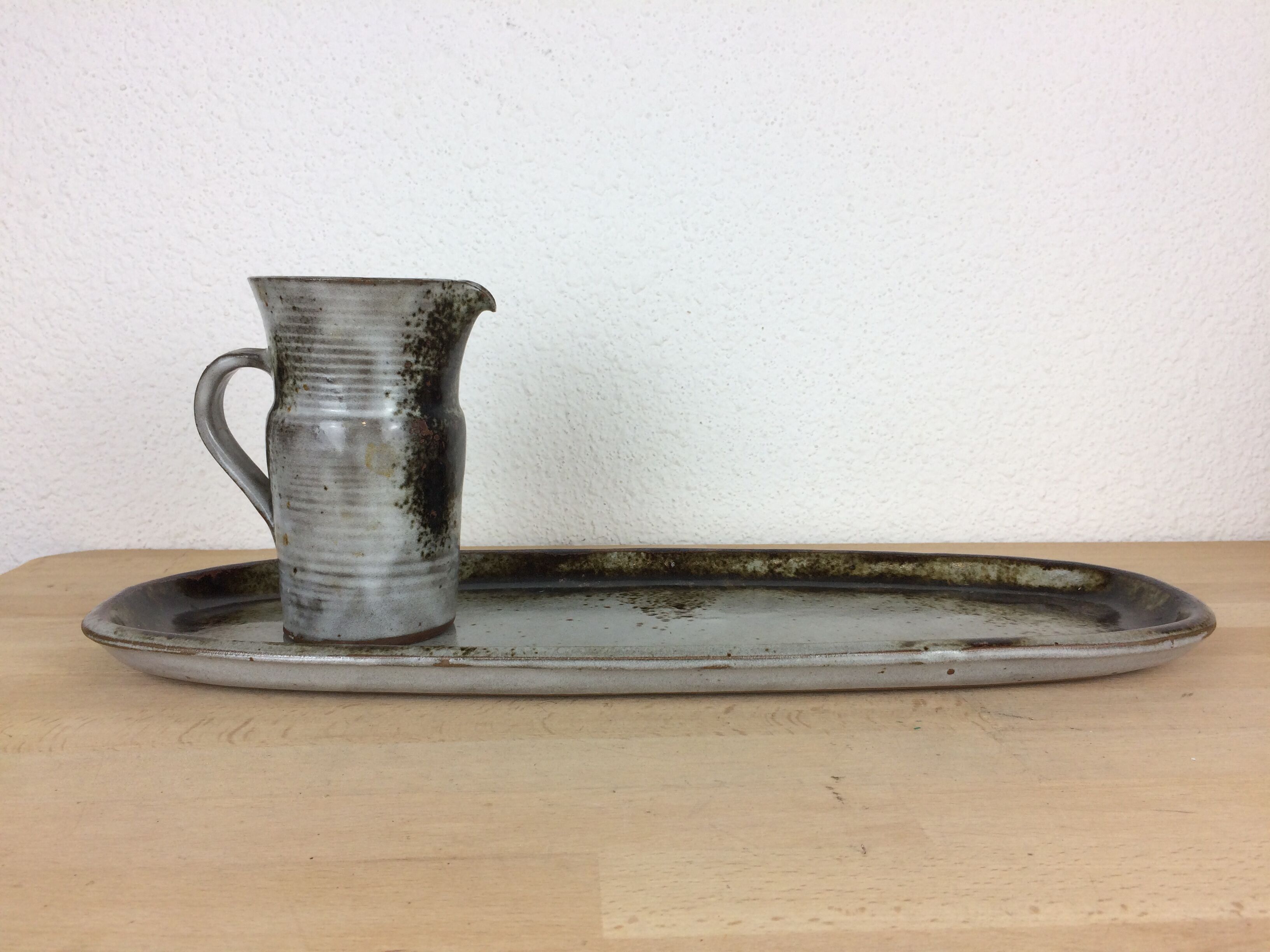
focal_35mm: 29
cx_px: 635
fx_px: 1064
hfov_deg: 61.7
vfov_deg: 48.2
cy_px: 476
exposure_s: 1/100
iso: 50
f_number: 2.2
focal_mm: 4.15
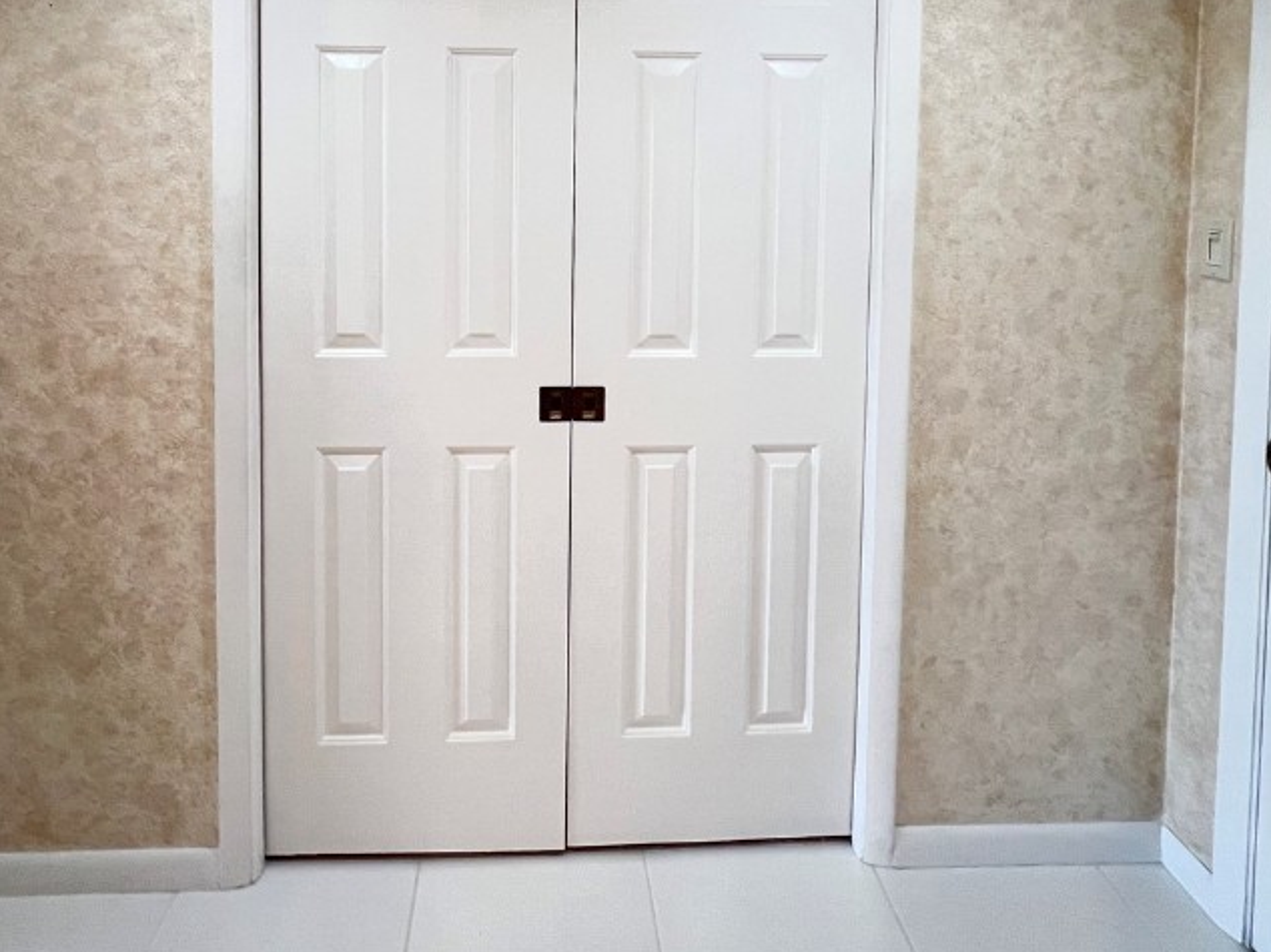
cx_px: 573
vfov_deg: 58.5
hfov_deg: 78.8
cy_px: 188
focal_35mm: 21
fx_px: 771
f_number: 1.8
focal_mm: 1.57
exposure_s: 1/60
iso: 160
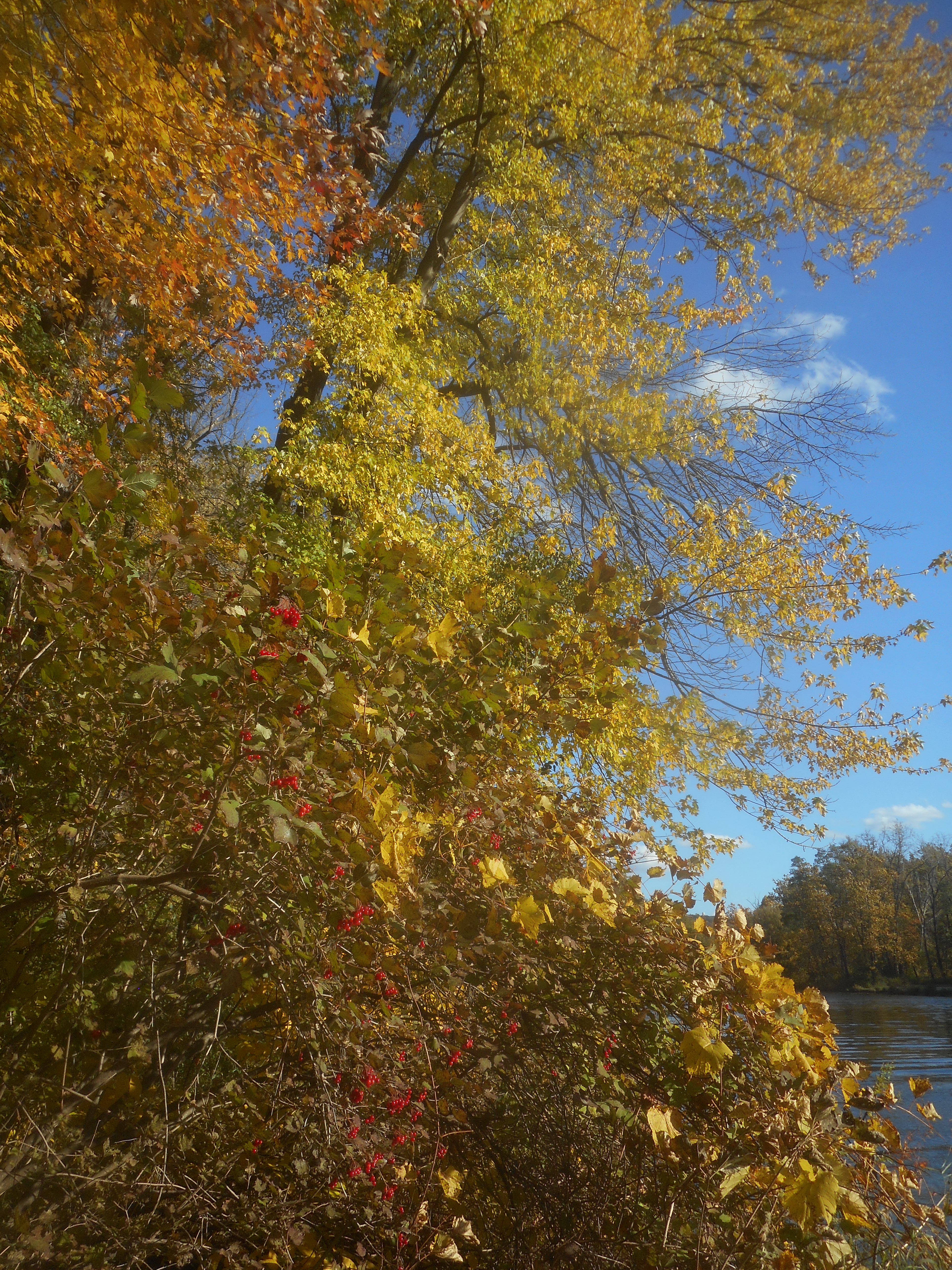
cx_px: 476
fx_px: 1063
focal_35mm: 29
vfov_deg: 61.7
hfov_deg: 48.2
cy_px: 635
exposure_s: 1/500
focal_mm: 5.2
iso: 80
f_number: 4
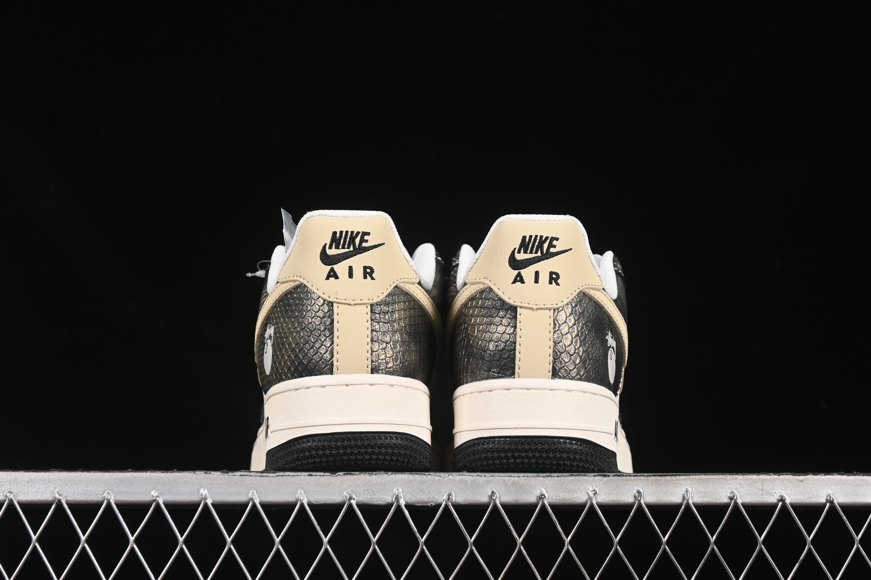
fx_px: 1814
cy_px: 290
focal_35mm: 75
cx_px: 436
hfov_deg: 27.0
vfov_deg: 18.2
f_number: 6.3
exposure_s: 1/60
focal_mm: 50
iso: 160
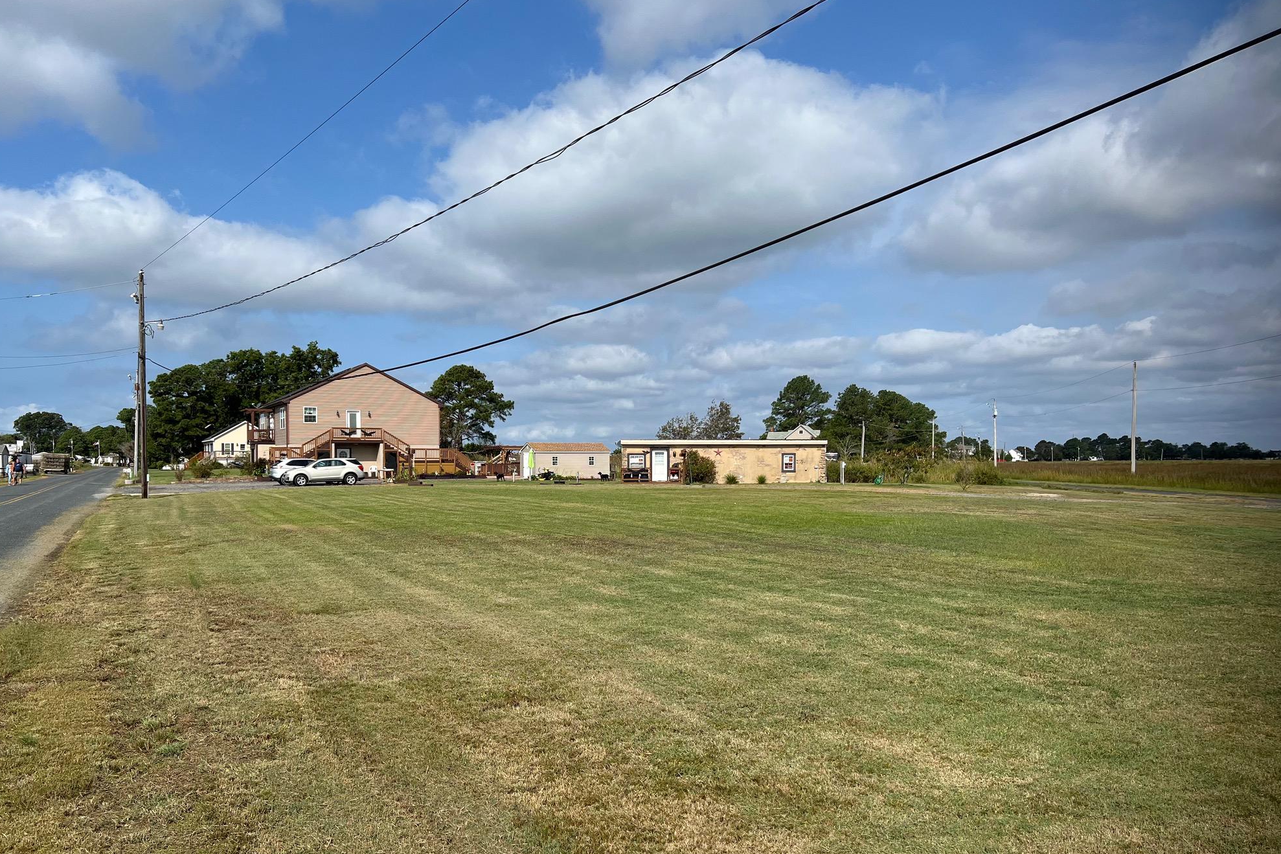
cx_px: 624
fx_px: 996
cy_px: 473
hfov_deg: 65.5
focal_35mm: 28
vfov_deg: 46.3
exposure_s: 1/6579
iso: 50
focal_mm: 5.7
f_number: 1.5
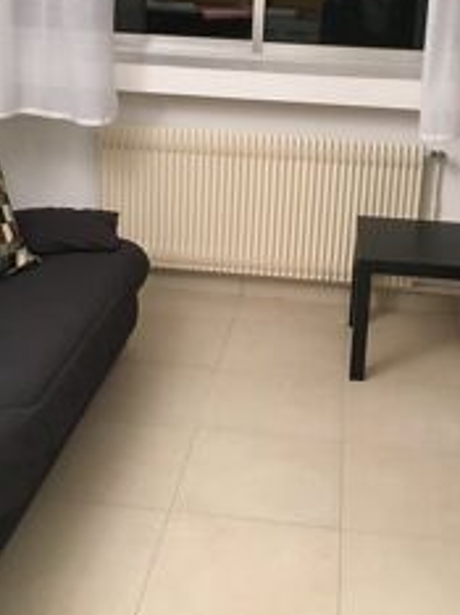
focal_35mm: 53
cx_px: 252
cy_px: 227
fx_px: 941
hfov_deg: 27.5
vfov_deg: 36.0
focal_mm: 4.15
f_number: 2.2
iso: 200
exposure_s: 1/33
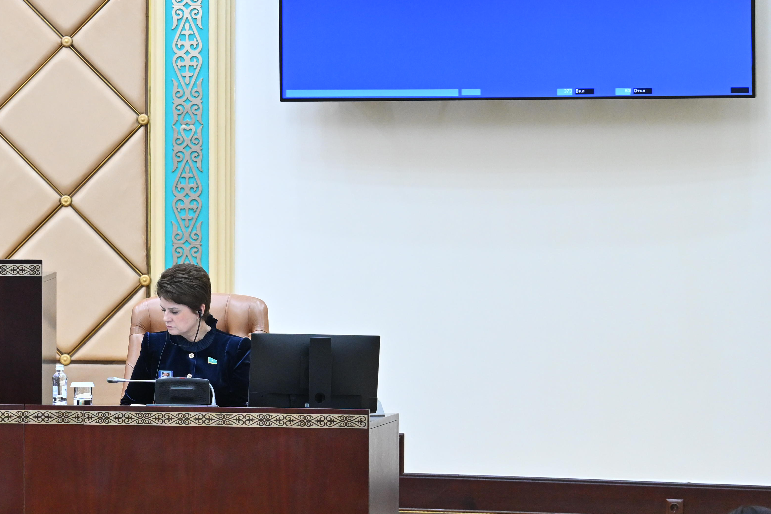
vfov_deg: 7.5
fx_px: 3940
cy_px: 191
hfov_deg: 10.9
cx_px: -222
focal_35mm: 184
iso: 1250
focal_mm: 70
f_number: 2.8
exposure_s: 1/160
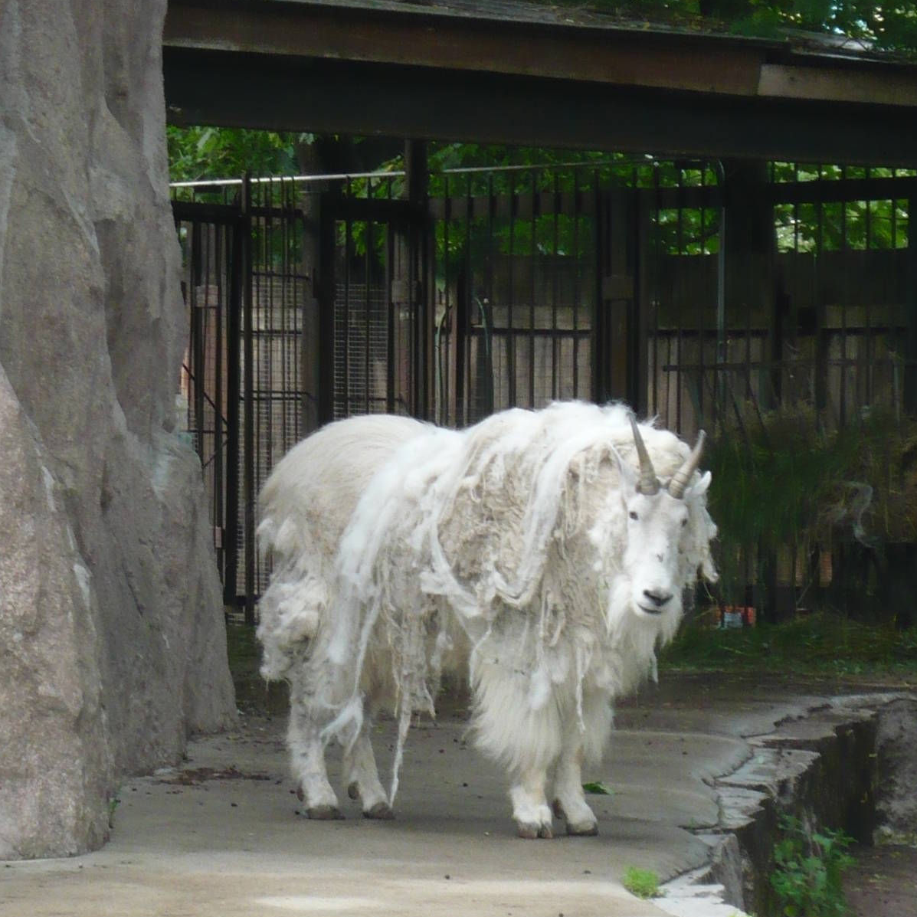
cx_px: 459
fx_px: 5664
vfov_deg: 9.3
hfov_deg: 9.3
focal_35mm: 189
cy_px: 585
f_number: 5.1
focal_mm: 16.5
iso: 250
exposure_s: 1/125
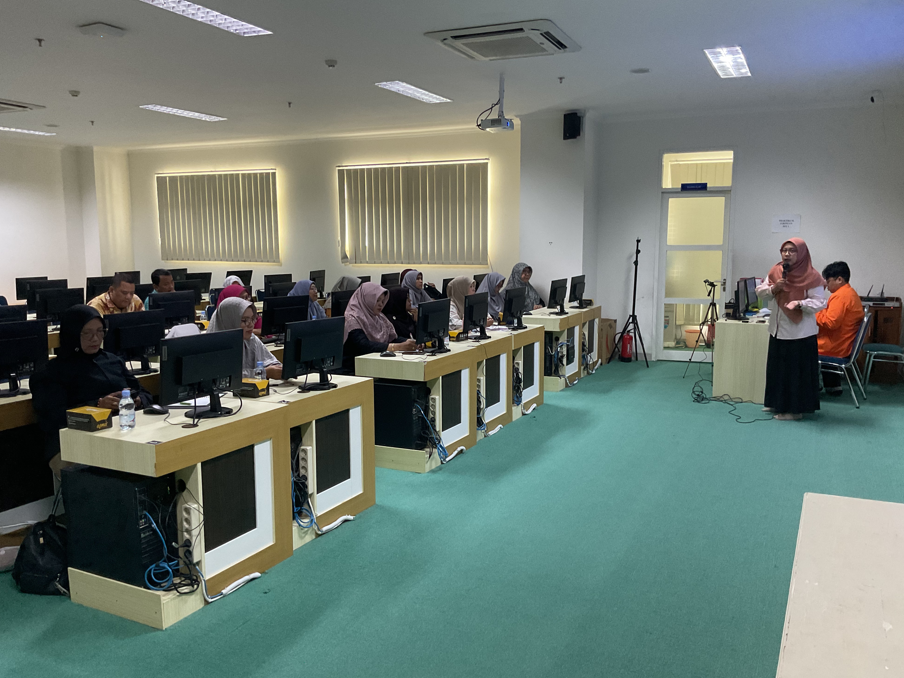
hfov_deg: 60.0
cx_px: 464
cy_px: 350
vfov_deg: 46.8
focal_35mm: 30
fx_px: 783
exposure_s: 1/50
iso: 160
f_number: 1.8
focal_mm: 3
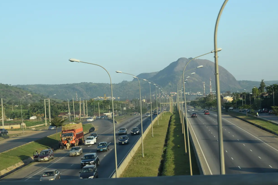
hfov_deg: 27.0
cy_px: 79
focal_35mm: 75
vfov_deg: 18.2
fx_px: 579
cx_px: 153
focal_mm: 40
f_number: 8
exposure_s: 1/250
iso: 220
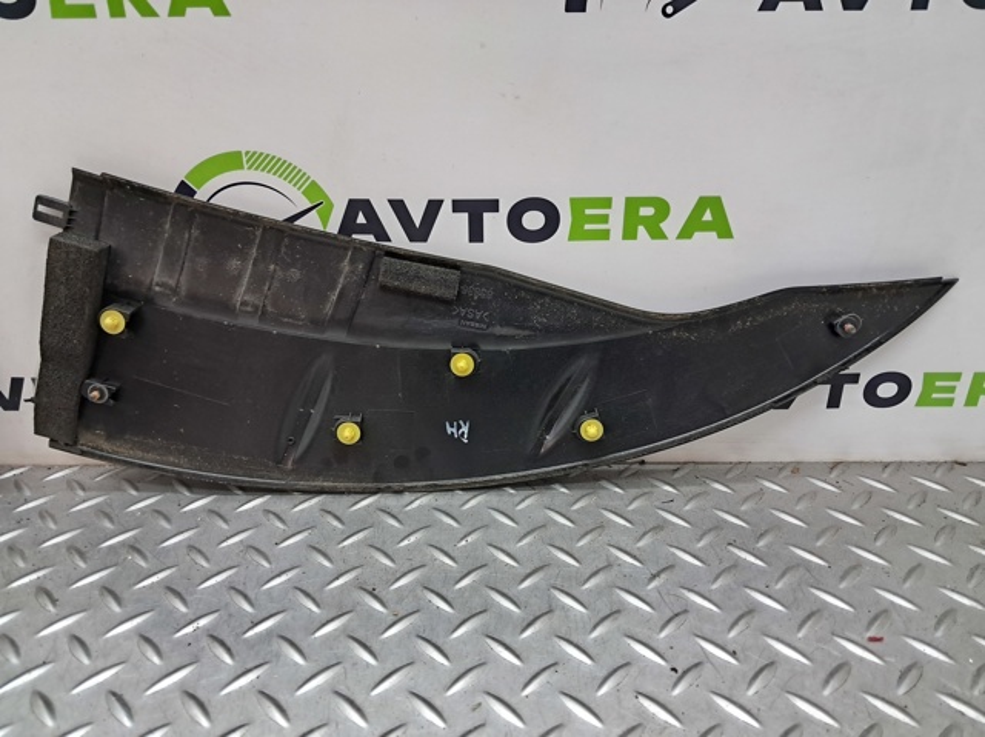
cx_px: 492
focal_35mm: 27
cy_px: 368
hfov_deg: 65.4
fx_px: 768
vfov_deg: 51.3
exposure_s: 1/60
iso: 200
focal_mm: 4
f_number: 1.8
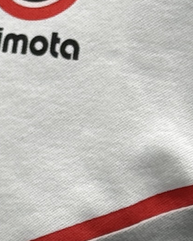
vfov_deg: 5.3
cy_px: 331
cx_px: 34
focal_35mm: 362
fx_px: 2587
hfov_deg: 4.3
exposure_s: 1/120
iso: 50
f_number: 1.78
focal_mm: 6.76
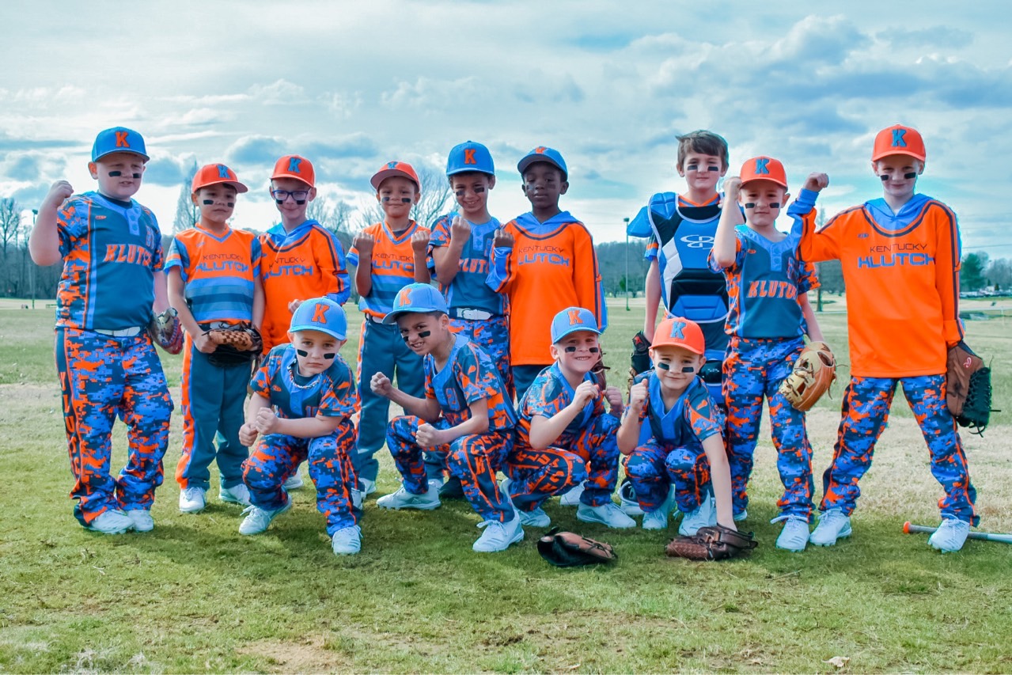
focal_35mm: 42
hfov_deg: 46.4
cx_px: 506
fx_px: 1181
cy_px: 338
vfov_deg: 31.9
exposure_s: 1/1600
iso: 400
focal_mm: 28
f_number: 6.3
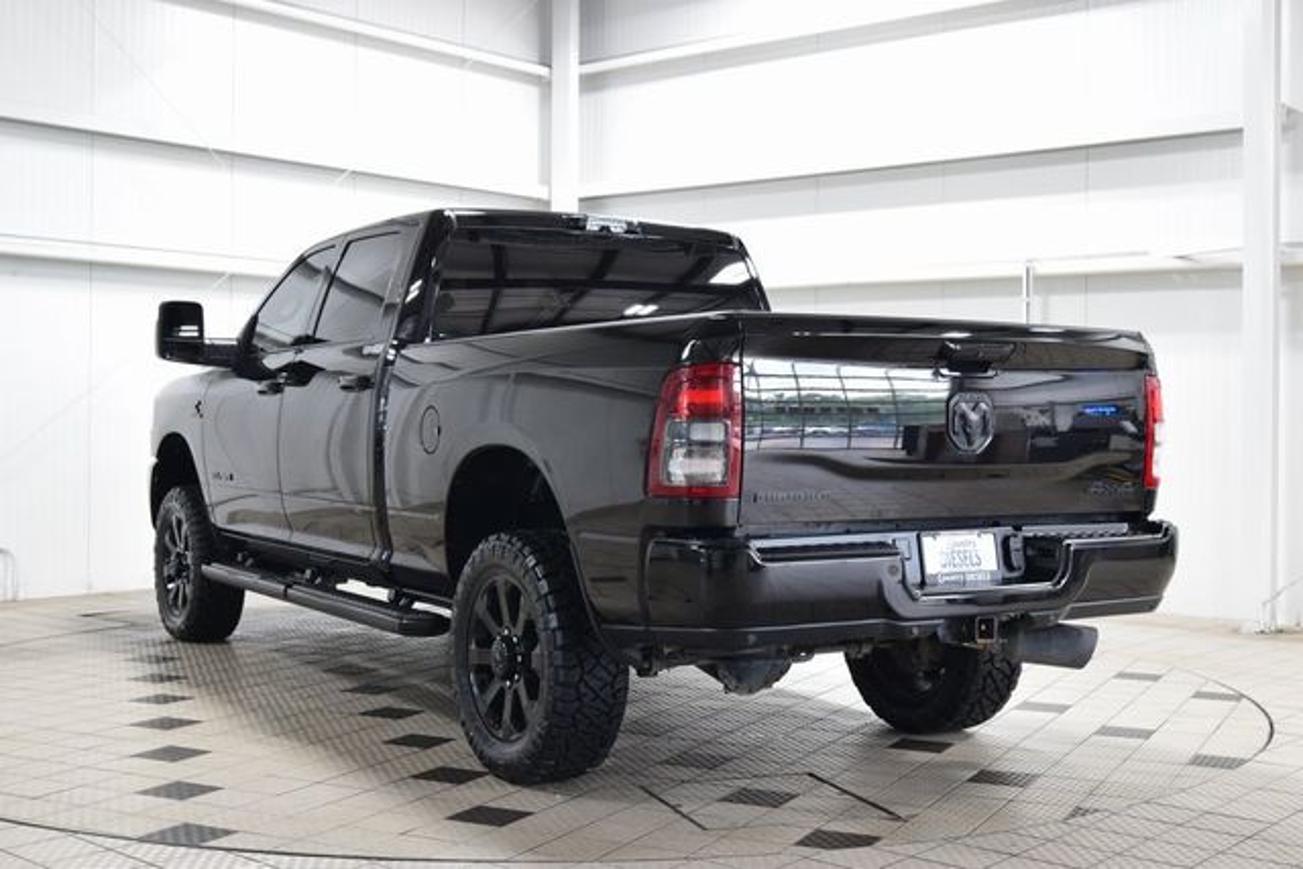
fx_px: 1683
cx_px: 652
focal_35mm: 46
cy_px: 434
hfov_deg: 42.3
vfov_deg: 29.0
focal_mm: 31
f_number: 6.3
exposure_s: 1/15
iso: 1100
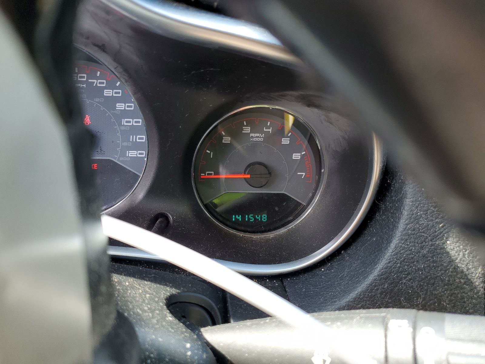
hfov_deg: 67.3
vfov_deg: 53.1
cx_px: 242
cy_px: 182
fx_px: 364
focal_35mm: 26
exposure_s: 1/141
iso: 50
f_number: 1.5
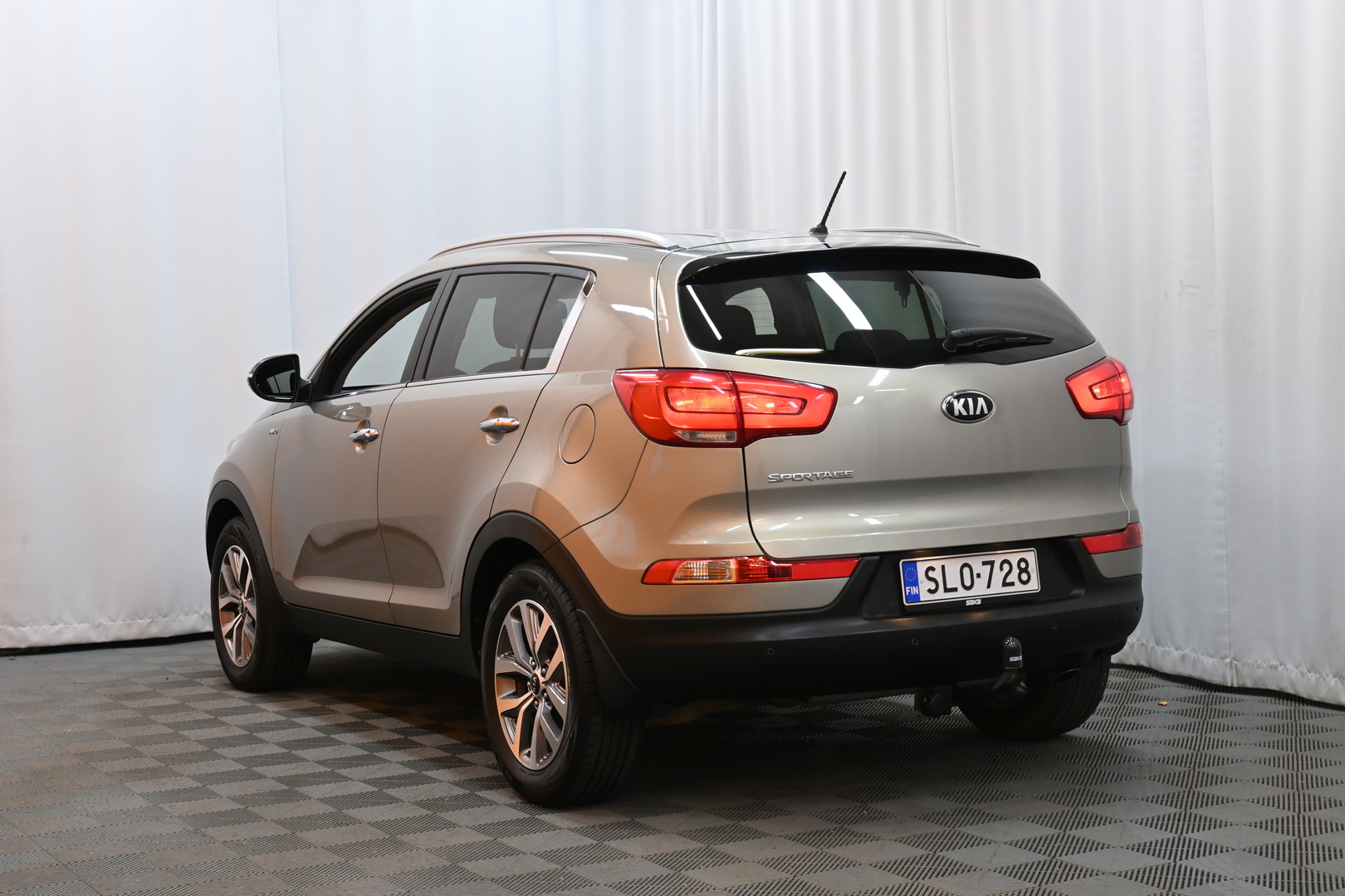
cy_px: 448
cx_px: 672
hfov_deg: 36.9
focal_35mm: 54
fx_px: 2017
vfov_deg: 25.1
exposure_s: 1/50
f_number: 5.3
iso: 640
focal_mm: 36
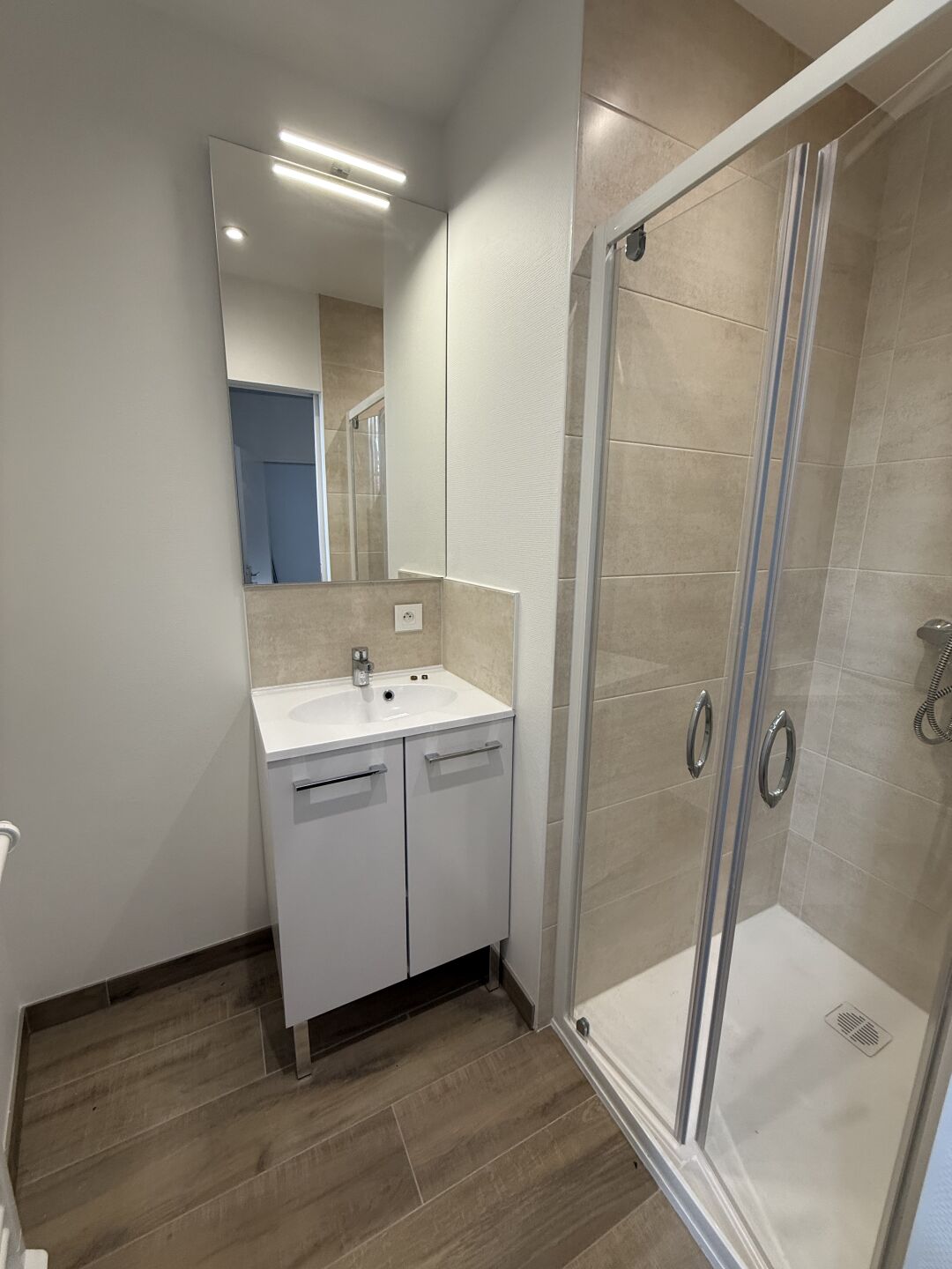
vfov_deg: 102.1
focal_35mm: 14
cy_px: 634
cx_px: 476
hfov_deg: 85.7
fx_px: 513
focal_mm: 2.22
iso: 125
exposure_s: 1/100
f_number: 2.2
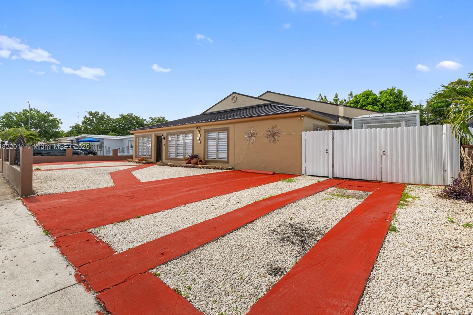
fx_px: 210
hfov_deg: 96.7
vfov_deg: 73.6
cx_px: 241
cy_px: 147
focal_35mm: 16
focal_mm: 10
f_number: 9
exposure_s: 1/160
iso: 100
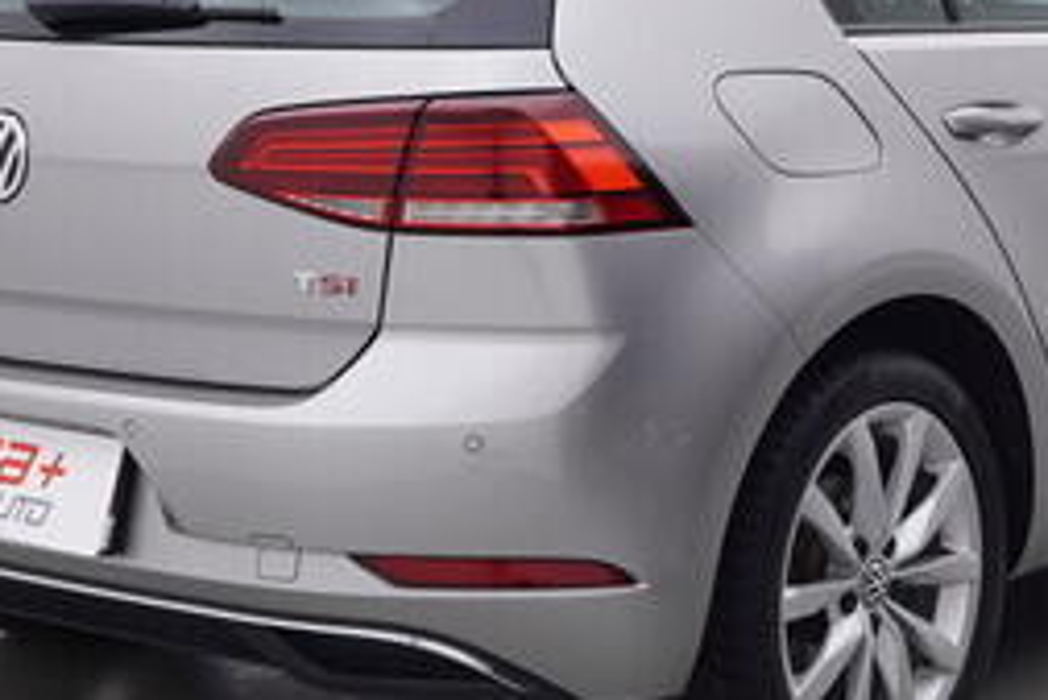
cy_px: 307
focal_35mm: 91
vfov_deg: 15.0
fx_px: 2651
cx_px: 891
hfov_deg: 22.0
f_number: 5
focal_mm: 15
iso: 200
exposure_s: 1/80
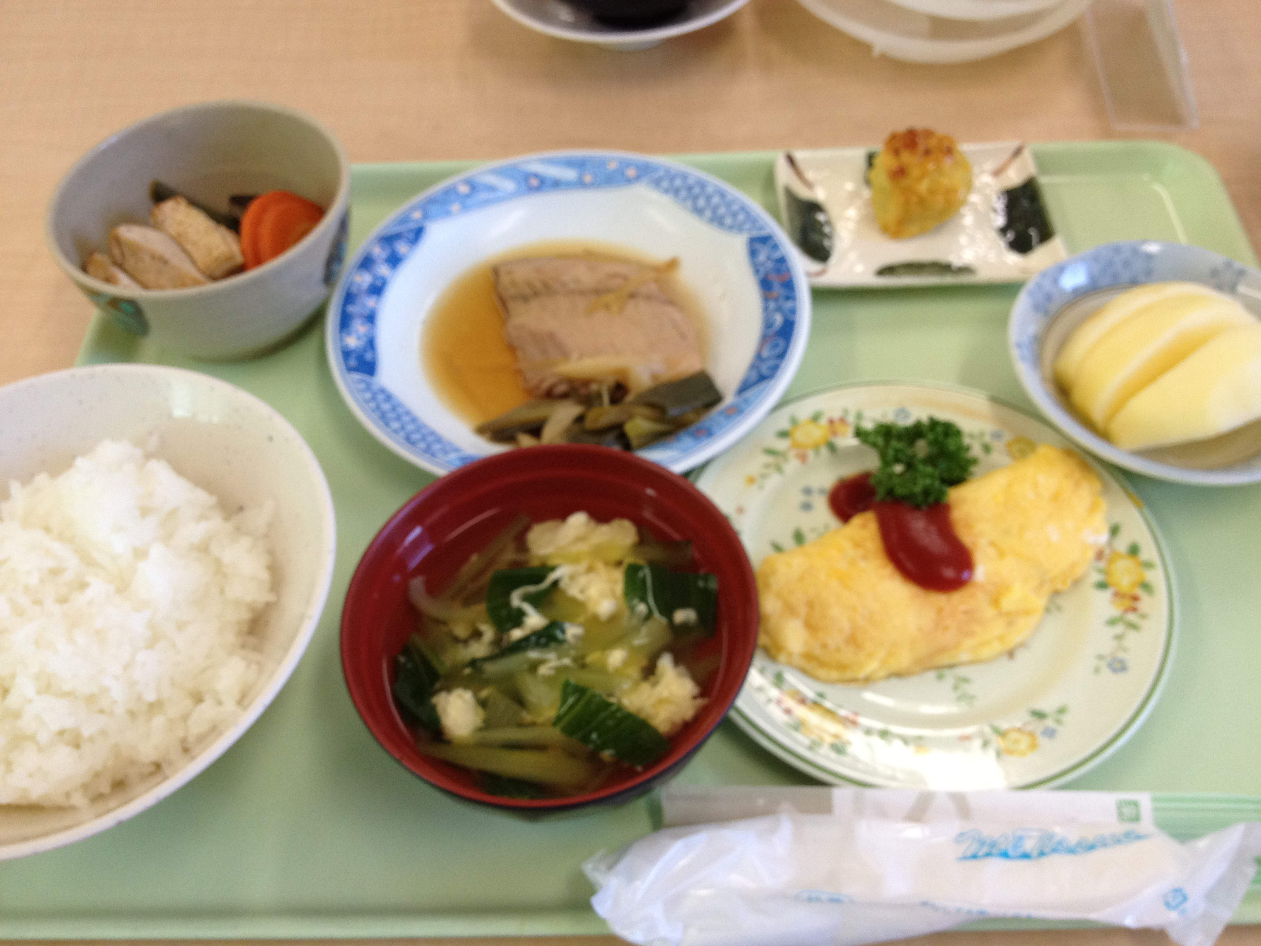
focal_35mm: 35
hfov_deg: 52.6
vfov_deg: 40.7
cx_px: 630
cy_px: 473
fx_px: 1275
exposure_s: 1/120
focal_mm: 4.28
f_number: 2.4
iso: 100
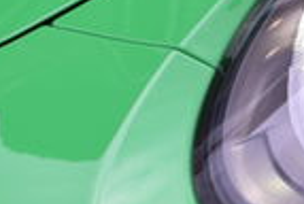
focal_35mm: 169
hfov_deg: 11.9
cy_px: 208
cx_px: 351
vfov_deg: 8.1
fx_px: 1427
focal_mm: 21
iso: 400
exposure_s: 1/200
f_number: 7.1
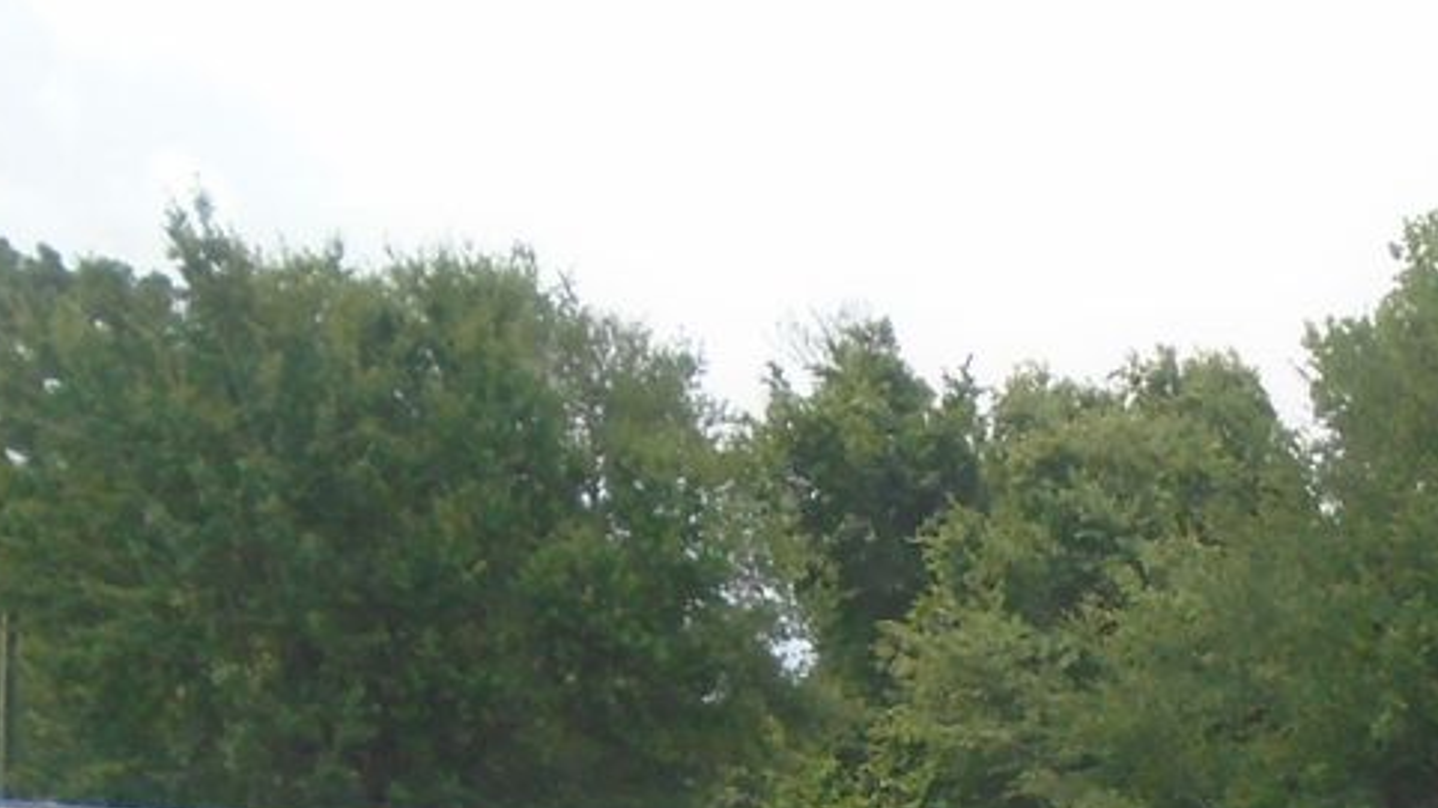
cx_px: 1489
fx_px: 3584
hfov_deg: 21.7
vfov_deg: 12.0
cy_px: 1395
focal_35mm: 94
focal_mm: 4.6
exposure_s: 1/500
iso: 100
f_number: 3.2
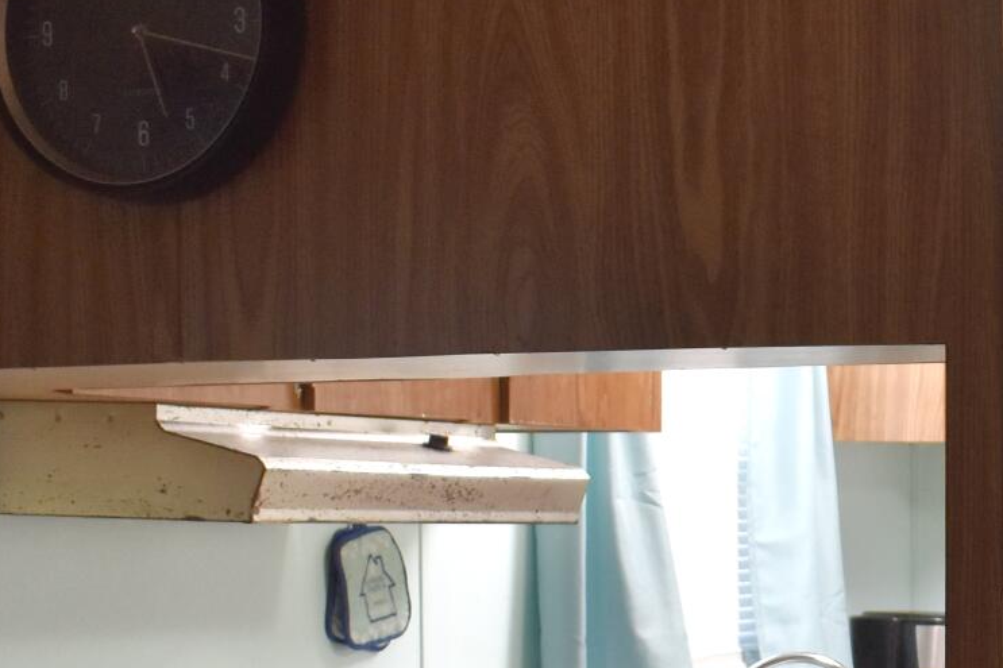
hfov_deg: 18.0
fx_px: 3036
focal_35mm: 109
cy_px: 625
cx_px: 1151
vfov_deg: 12.4
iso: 560
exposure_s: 1/60
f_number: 4
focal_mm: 18
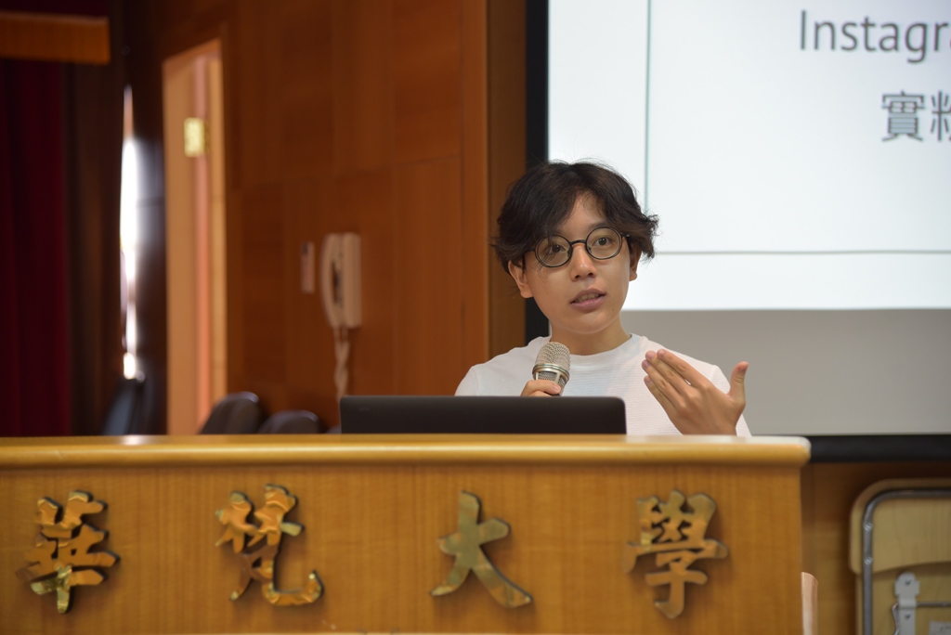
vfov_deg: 14.0
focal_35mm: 98
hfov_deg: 20.8
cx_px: 476
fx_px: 2590
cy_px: 318
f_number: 4
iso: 800
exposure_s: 1/60
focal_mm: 98
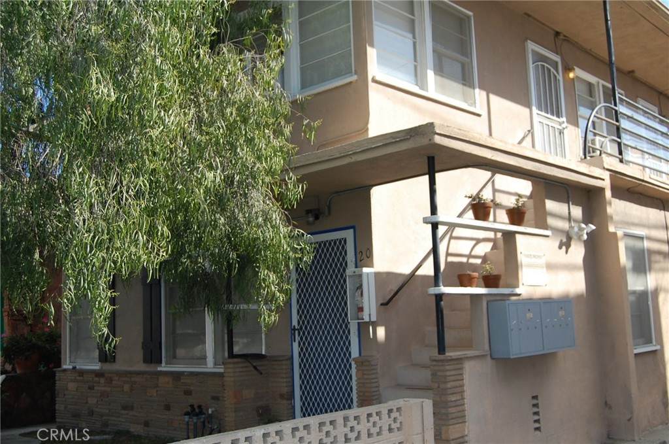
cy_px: 222
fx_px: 723
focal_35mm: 39
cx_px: 334
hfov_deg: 49.6
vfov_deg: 34.1
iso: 220
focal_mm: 26
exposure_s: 1/500
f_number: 5.6
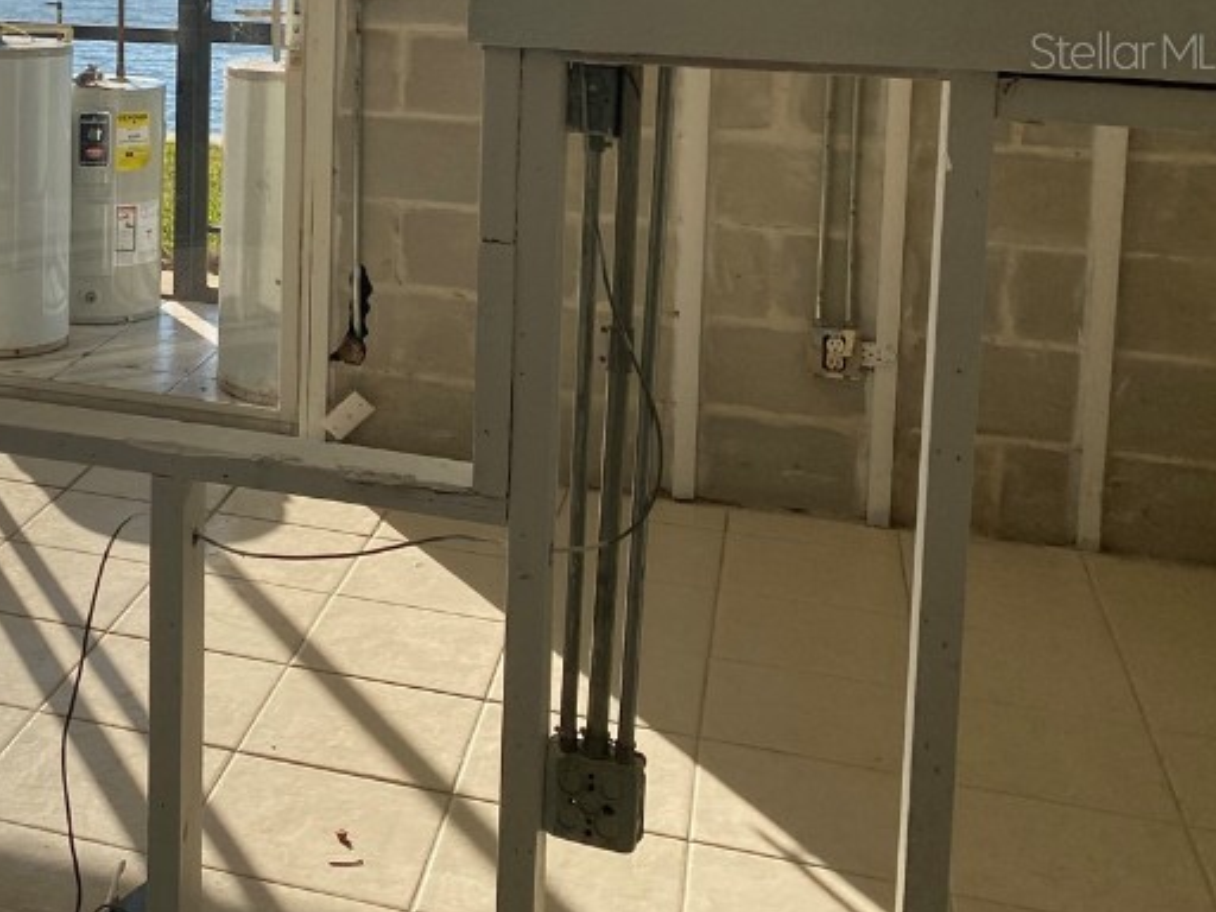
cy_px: 50
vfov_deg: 26.8
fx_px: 1827
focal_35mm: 52
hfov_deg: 34.0
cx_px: 38
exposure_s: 1/1754
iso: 32
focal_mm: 4.25
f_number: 1.8
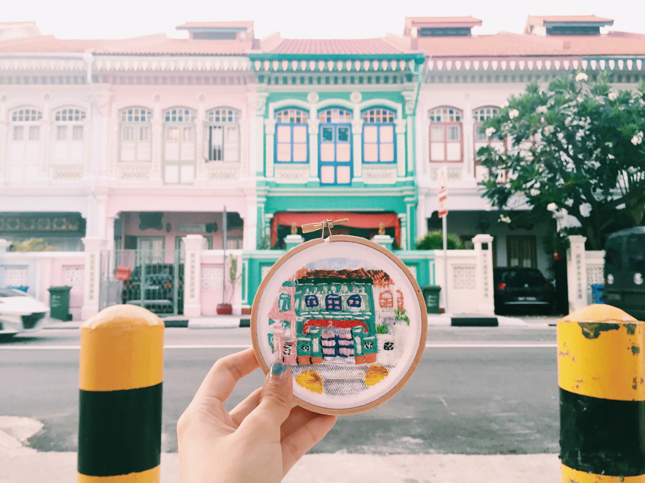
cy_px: 242
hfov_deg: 61.7
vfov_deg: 48.2
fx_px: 540
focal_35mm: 29
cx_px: 322
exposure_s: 1/40
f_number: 2.2
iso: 40
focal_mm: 4.15
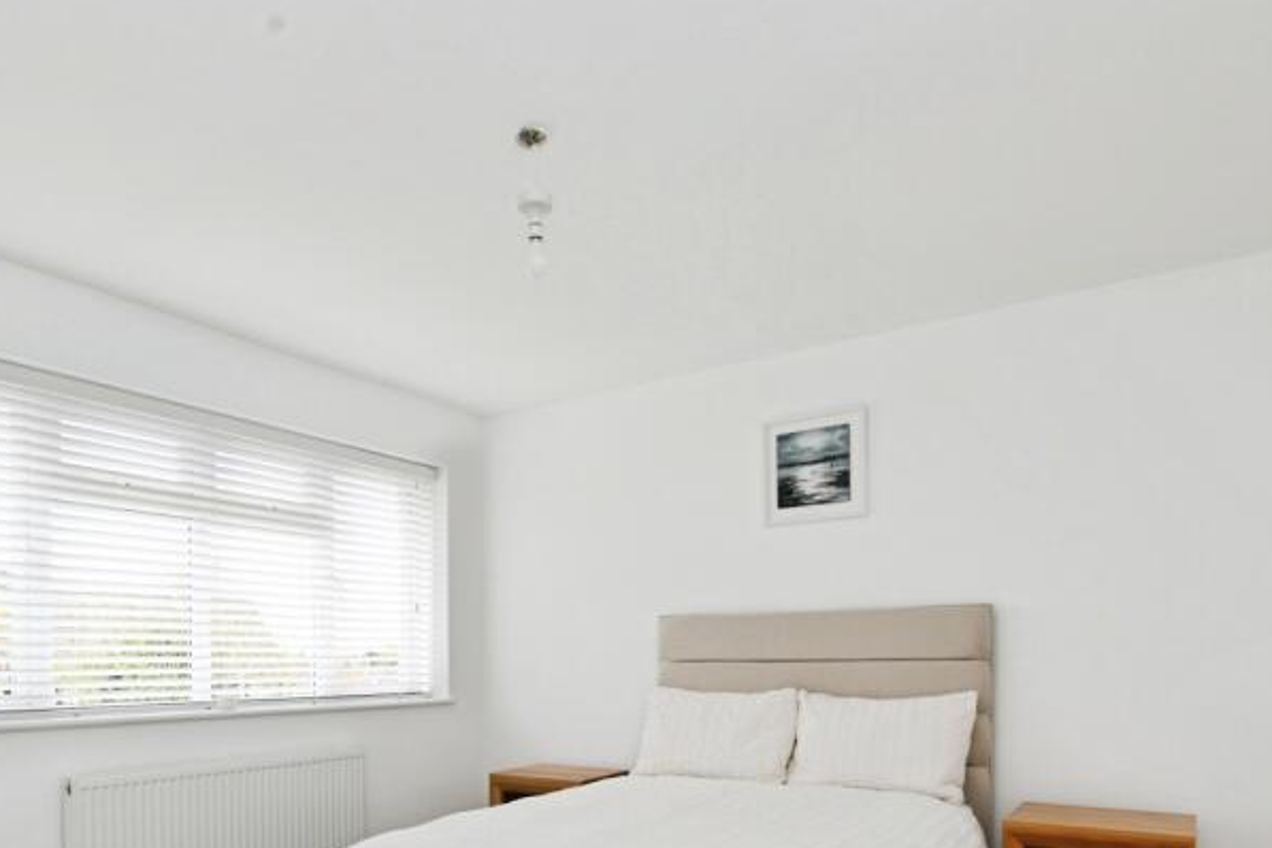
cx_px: 586
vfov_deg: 49.9
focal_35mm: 24
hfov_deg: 73.6
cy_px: 683
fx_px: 848
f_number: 10
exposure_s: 1/60
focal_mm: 14
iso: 640
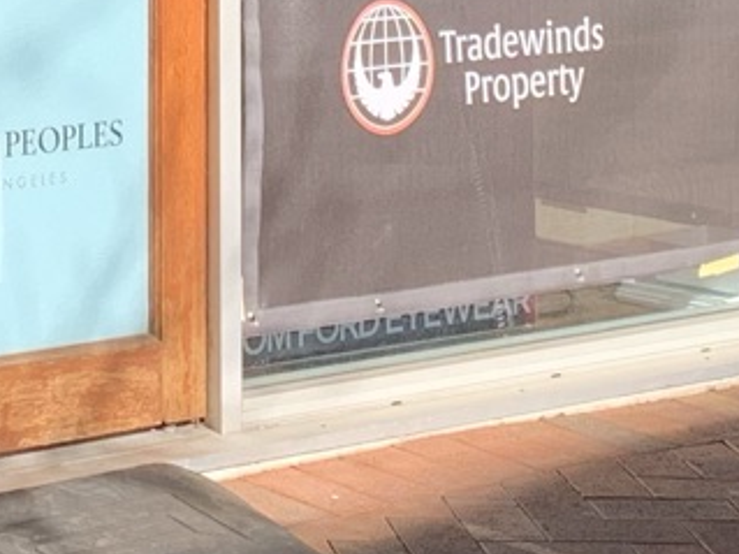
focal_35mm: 167
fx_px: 3564
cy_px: -440
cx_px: -125
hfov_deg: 11.6
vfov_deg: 8.5
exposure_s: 1/465
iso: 25
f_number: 1.8
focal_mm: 4.25
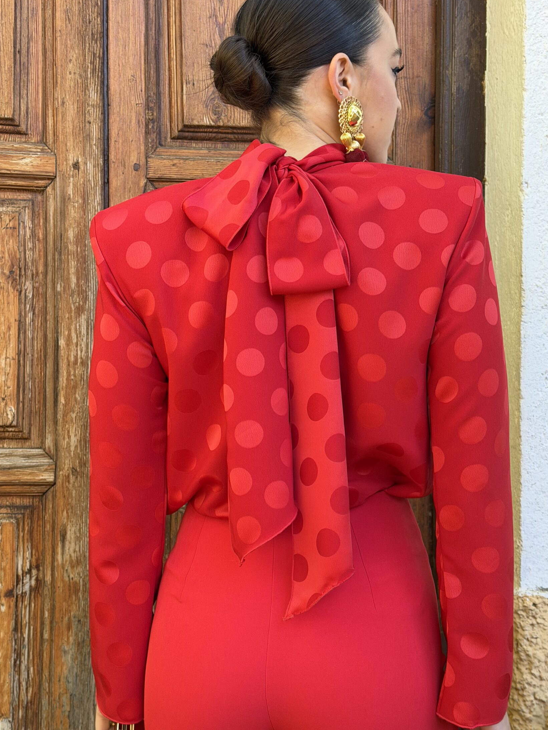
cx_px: 304
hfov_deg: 26.1
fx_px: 1182
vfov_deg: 34.3
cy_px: 374
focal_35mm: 56
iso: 64
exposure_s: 1/161
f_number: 1.78
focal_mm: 6.76
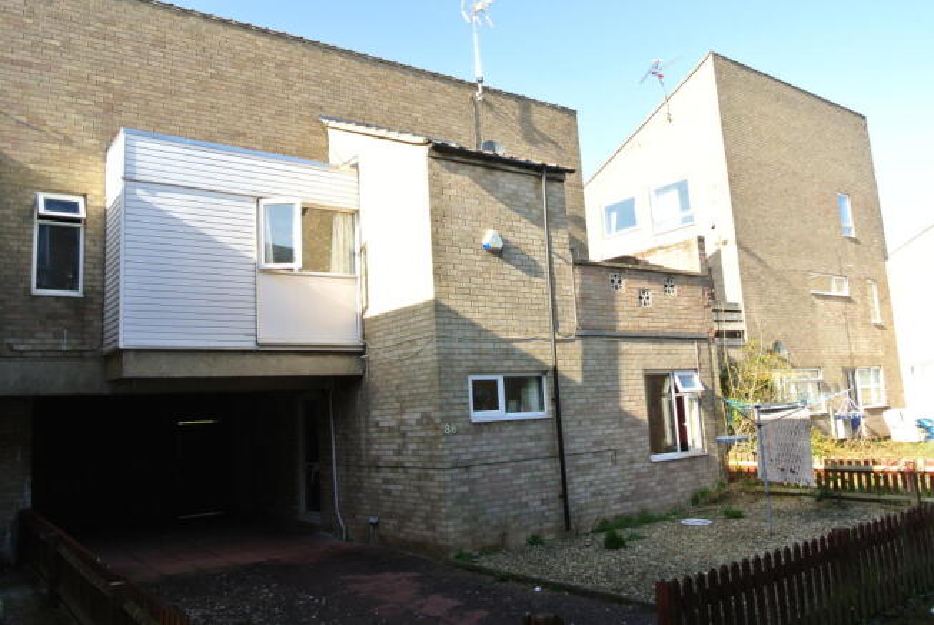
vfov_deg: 46.5
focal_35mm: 28
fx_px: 727
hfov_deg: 65.4
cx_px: 467
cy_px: 312
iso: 100
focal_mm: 10.7
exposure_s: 1/60
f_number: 7.1
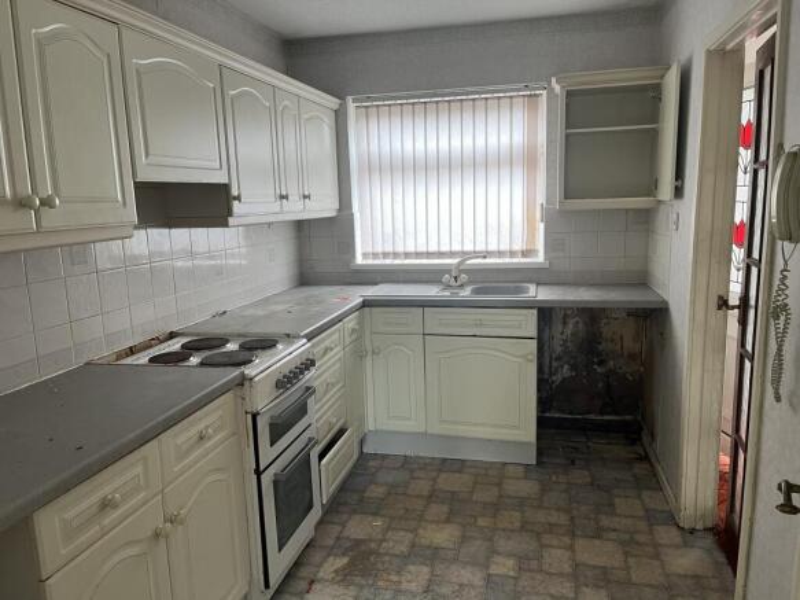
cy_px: 300
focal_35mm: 26
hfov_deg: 67.3
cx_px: 400
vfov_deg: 53.0
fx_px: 601
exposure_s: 1/92
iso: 125
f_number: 1.6
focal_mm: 5.1
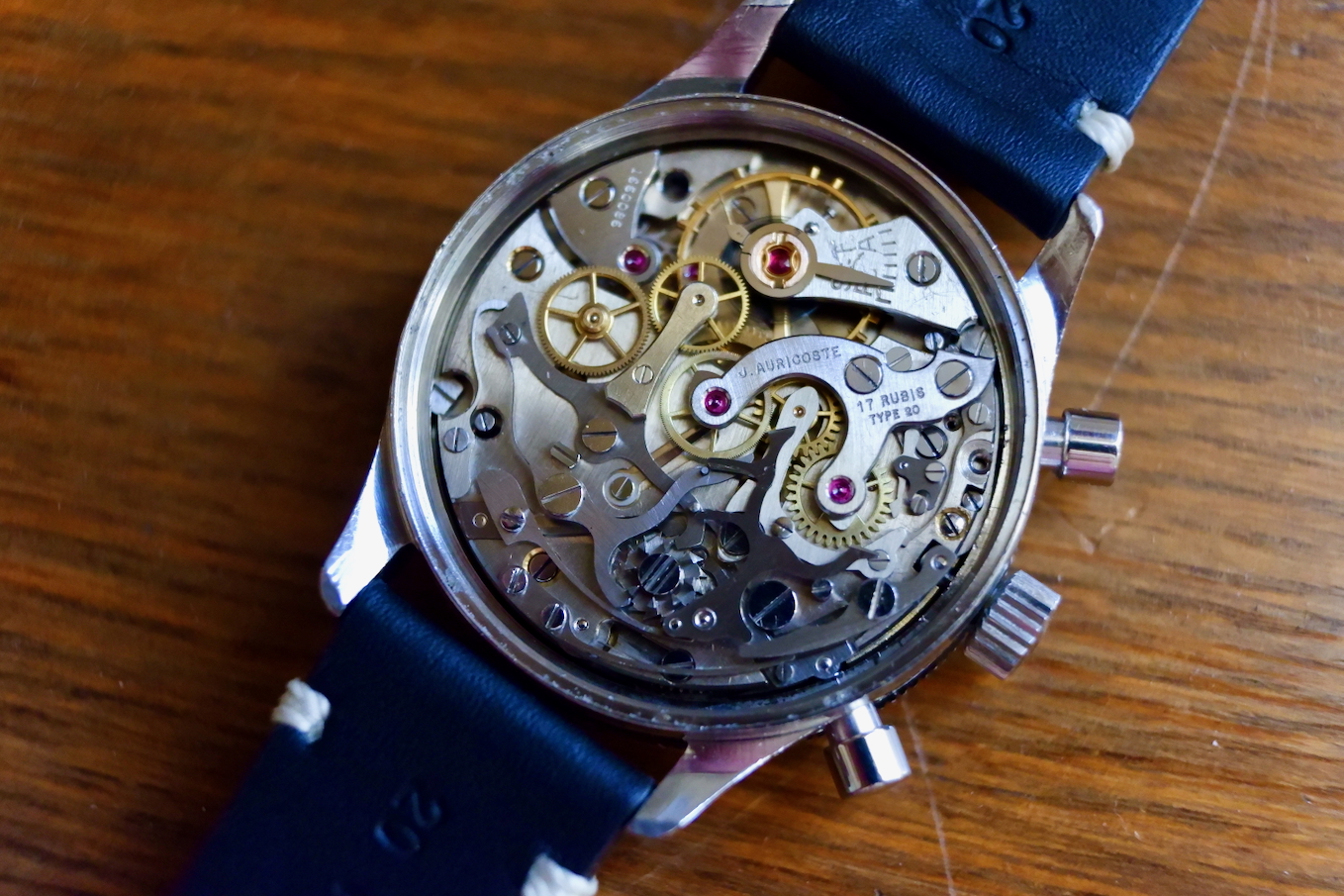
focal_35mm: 56
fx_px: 2090
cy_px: 448
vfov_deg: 24.2
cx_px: 672
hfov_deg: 35.6
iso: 6400
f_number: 3.6
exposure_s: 1/1000
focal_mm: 37.4
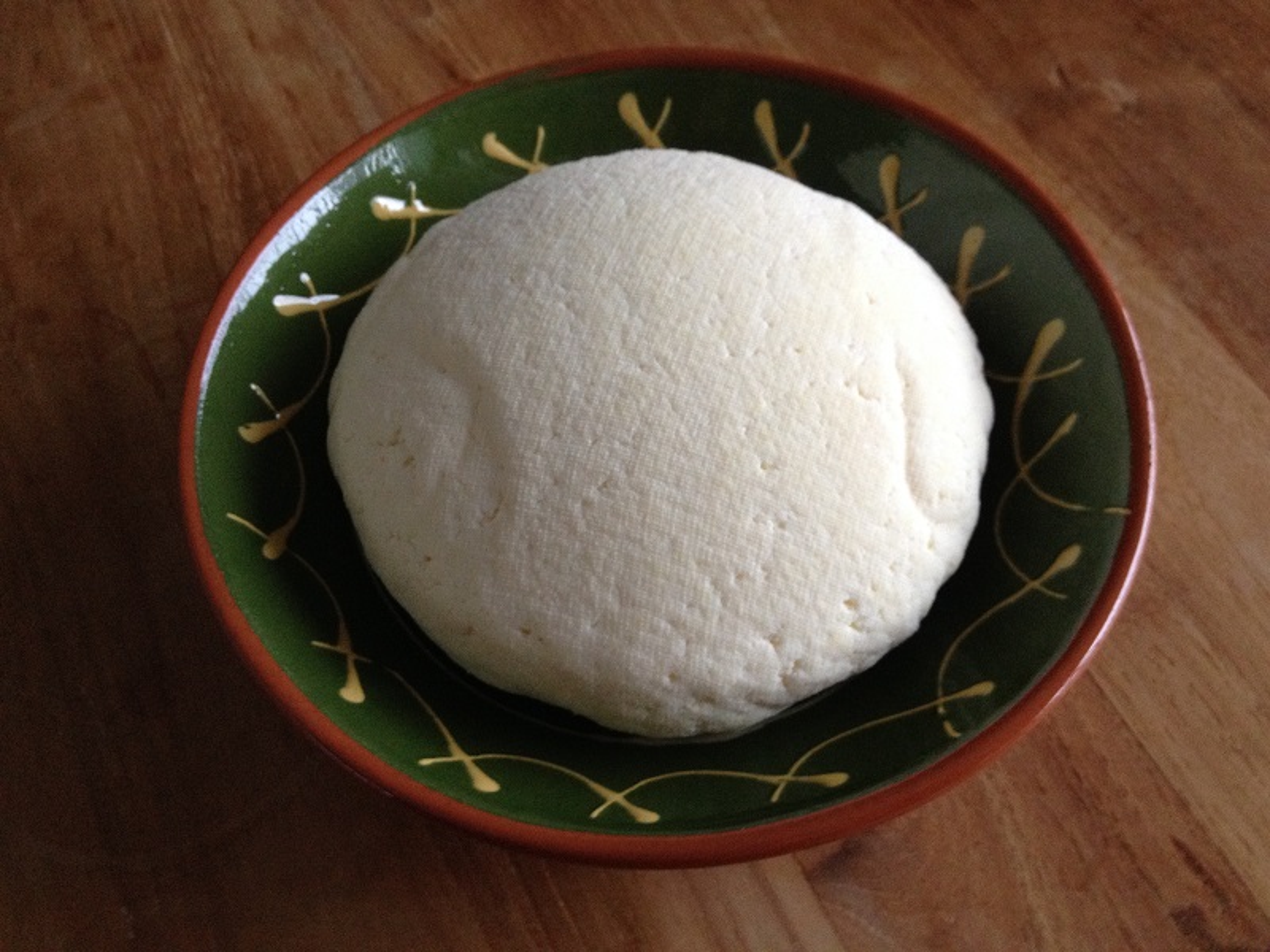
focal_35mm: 35
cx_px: 635
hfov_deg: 52.6
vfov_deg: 40.7
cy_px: 476
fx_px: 1284
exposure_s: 1/20
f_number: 2.4
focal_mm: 4.28
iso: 250
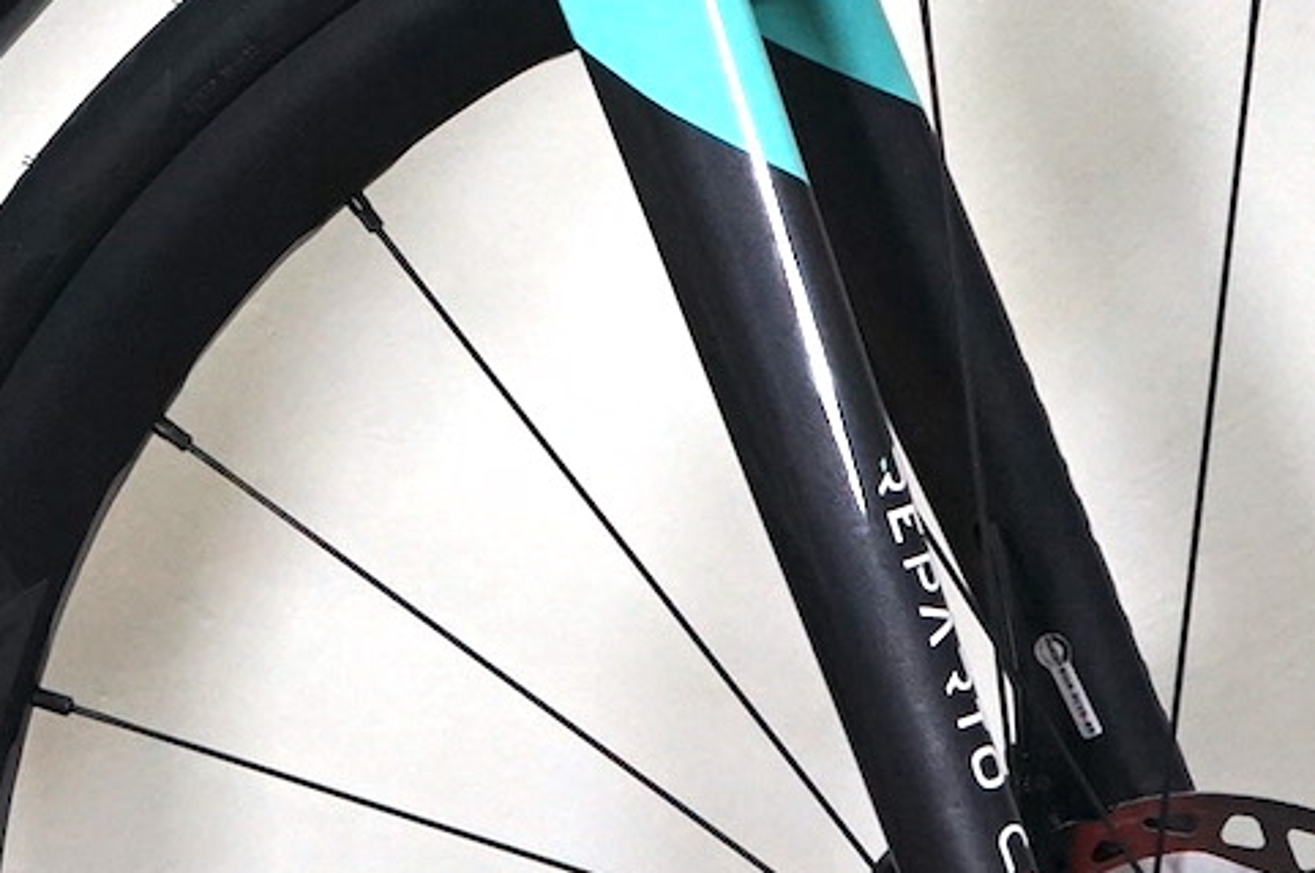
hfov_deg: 8.8
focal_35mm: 233
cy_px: -179
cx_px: -183
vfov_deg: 5.8
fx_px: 8499
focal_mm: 51
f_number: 4.5
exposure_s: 1/160
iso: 1250
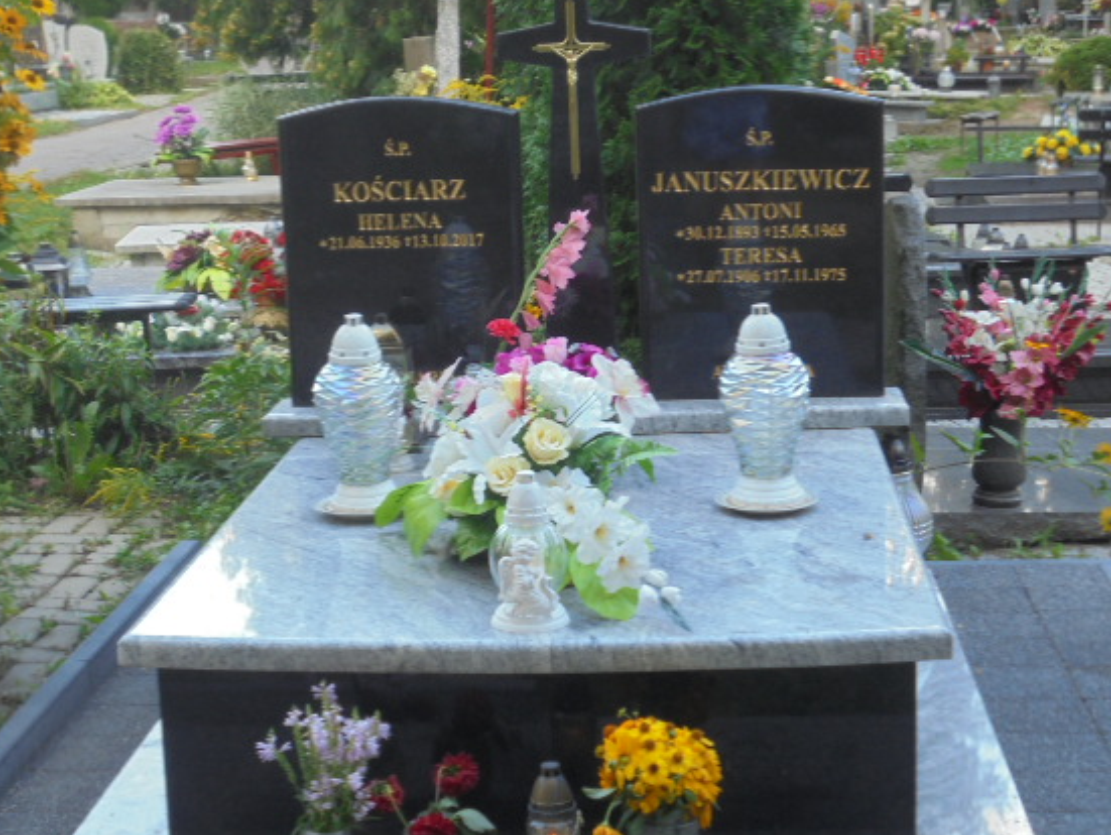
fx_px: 2088
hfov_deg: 29.8
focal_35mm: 65
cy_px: 409
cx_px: 532
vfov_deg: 22.6
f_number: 5.2
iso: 100
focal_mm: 10.1
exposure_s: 1/30
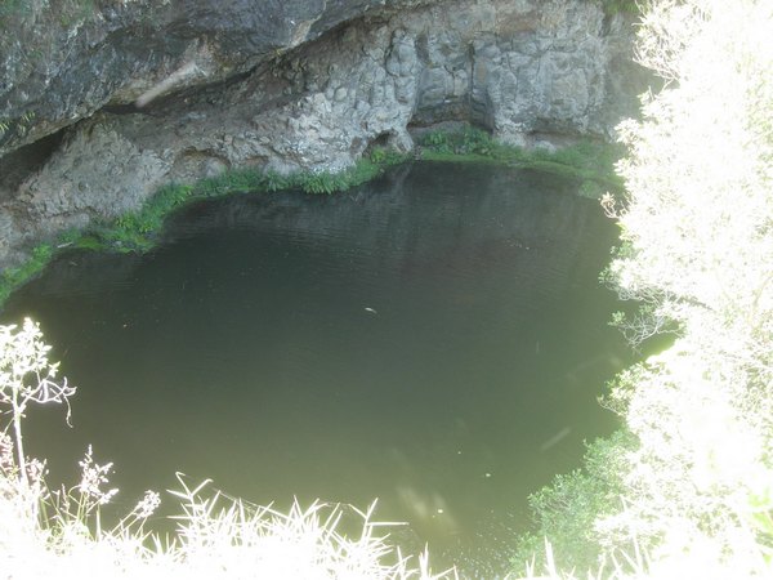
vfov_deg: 37.7
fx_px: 849
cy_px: 290
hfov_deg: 49.0
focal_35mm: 38
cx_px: 386
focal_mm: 7.8
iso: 79
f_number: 2.8
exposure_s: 1/35.9
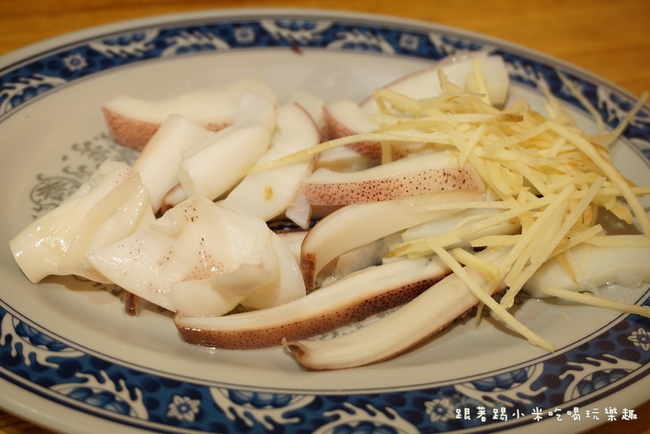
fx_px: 785
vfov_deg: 30.9
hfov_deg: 45.0
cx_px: 325
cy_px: 217
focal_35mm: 44
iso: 400
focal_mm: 29
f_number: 4.5
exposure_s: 1/60
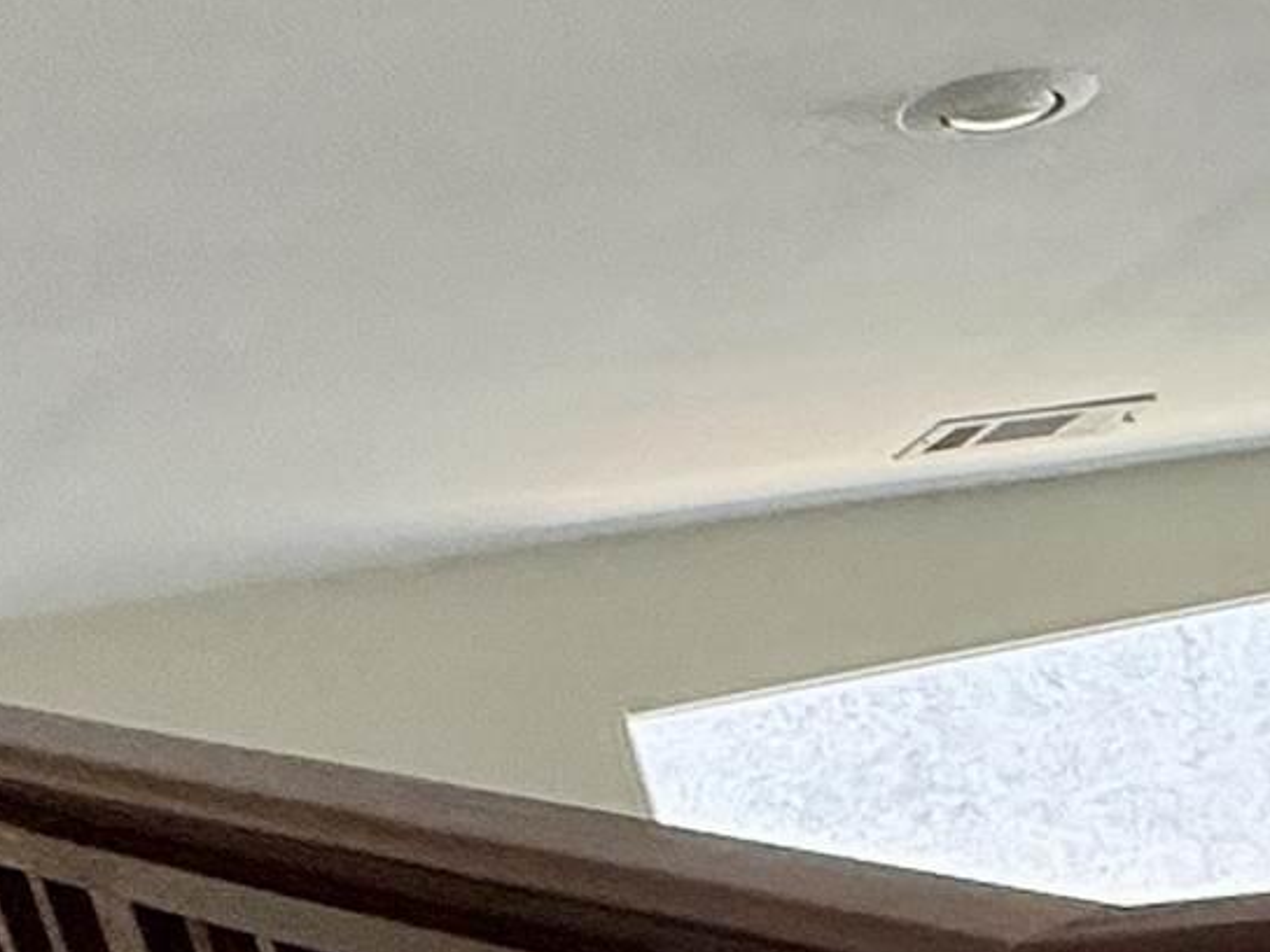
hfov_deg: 17.1
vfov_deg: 17.8
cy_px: 1139
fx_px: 2898
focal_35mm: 79
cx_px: 2636
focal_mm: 2.22
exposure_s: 1/99
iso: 200
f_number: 2.2
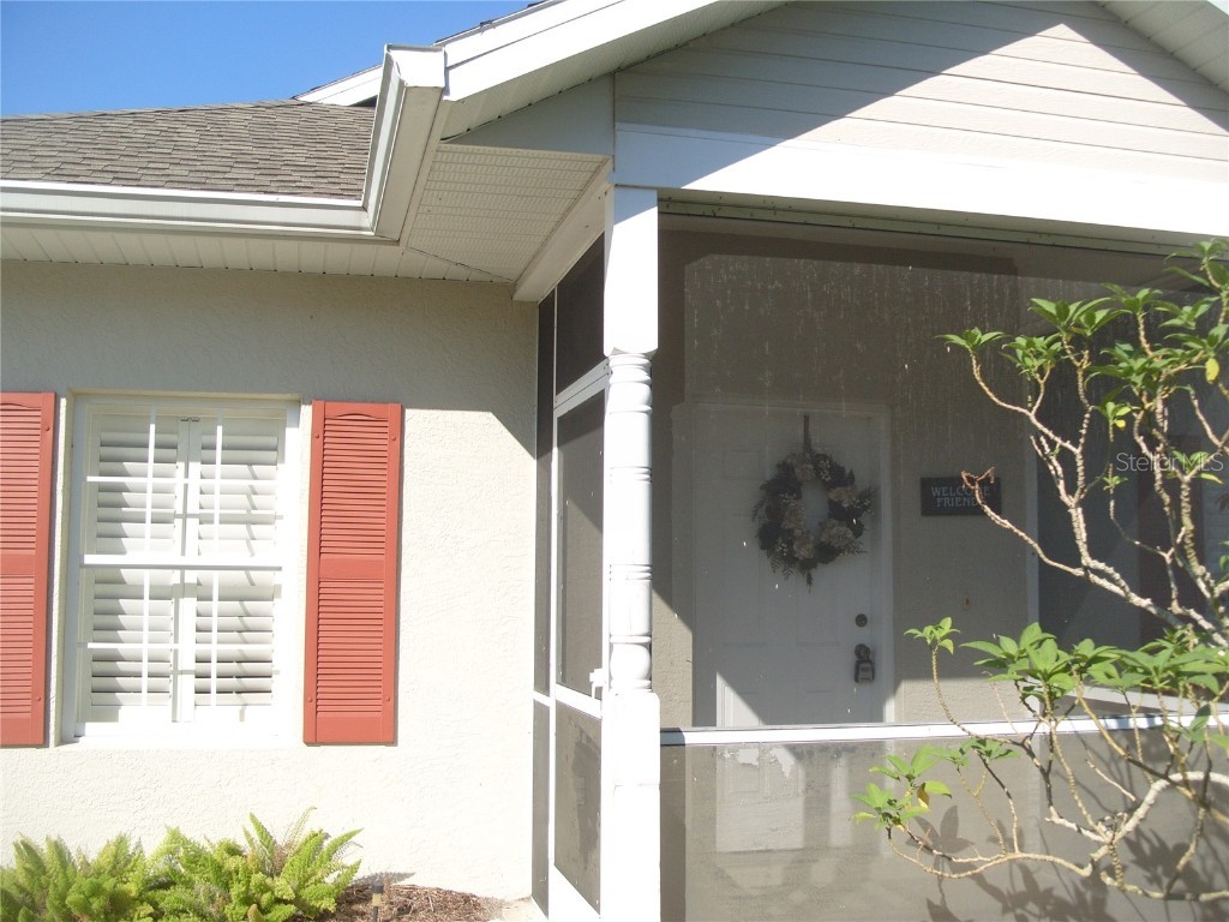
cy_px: 461
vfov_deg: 40.7
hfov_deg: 52.6
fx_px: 1243
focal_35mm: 35
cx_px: 614
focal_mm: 7.8
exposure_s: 1/2000
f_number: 2.8
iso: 80
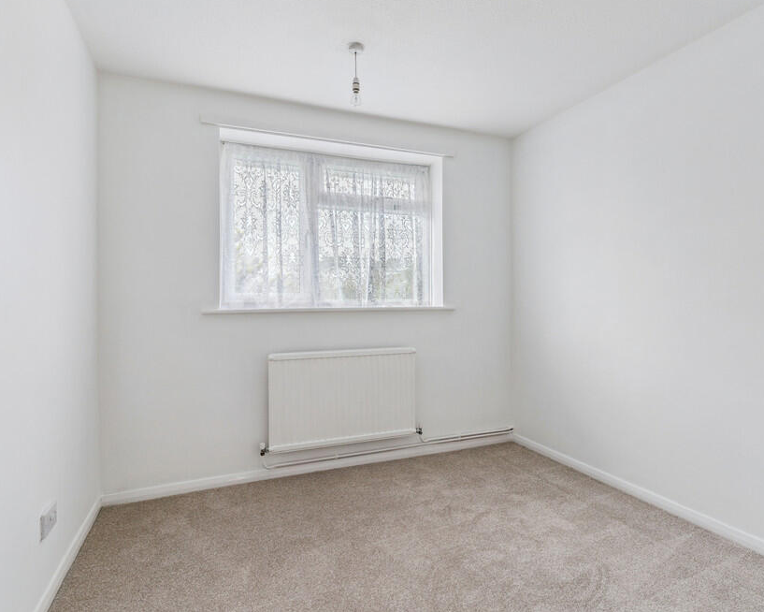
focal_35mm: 20
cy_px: 306
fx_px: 452
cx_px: 409
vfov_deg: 68.1
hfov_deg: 80.2
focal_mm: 17
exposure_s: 1/100
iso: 800
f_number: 6.3
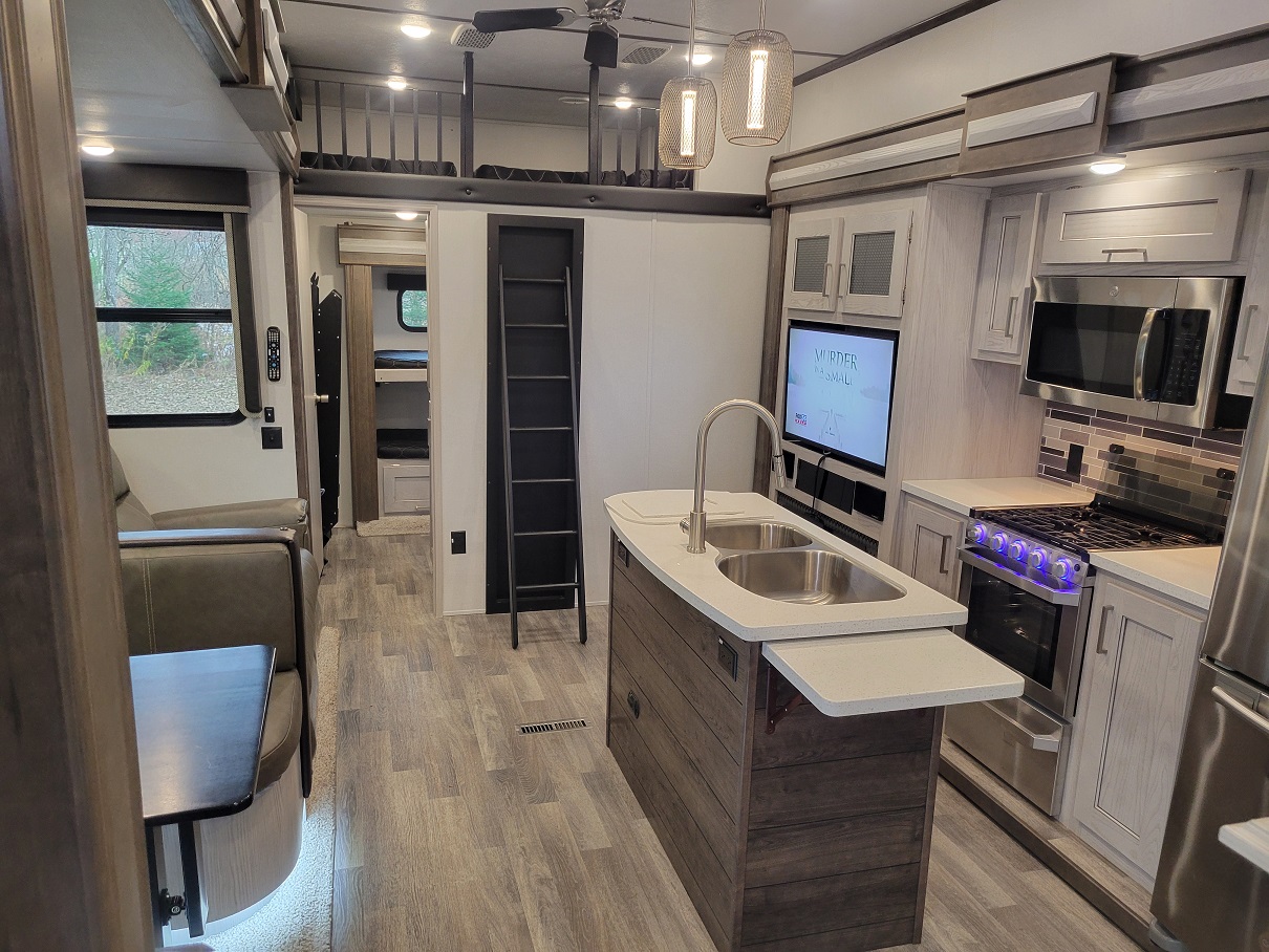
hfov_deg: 67.3
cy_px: 476
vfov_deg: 53.1
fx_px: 953
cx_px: 634
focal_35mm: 26
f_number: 1.8
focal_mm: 5.4
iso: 250
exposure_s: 1/60
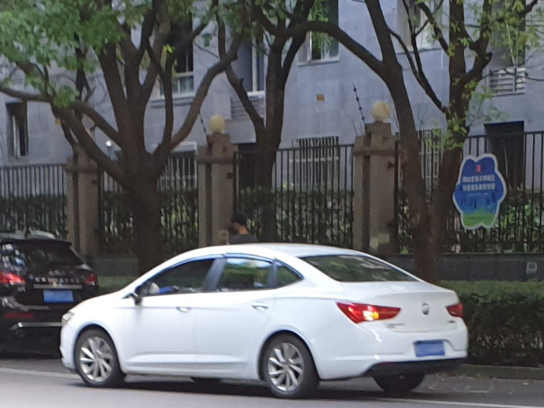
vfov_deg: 53.1
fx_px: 409
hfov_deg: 67.3
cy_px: 204
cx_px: 272
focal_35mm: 26
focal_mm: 4.3
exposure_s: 1/100
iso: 80
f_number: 2.4
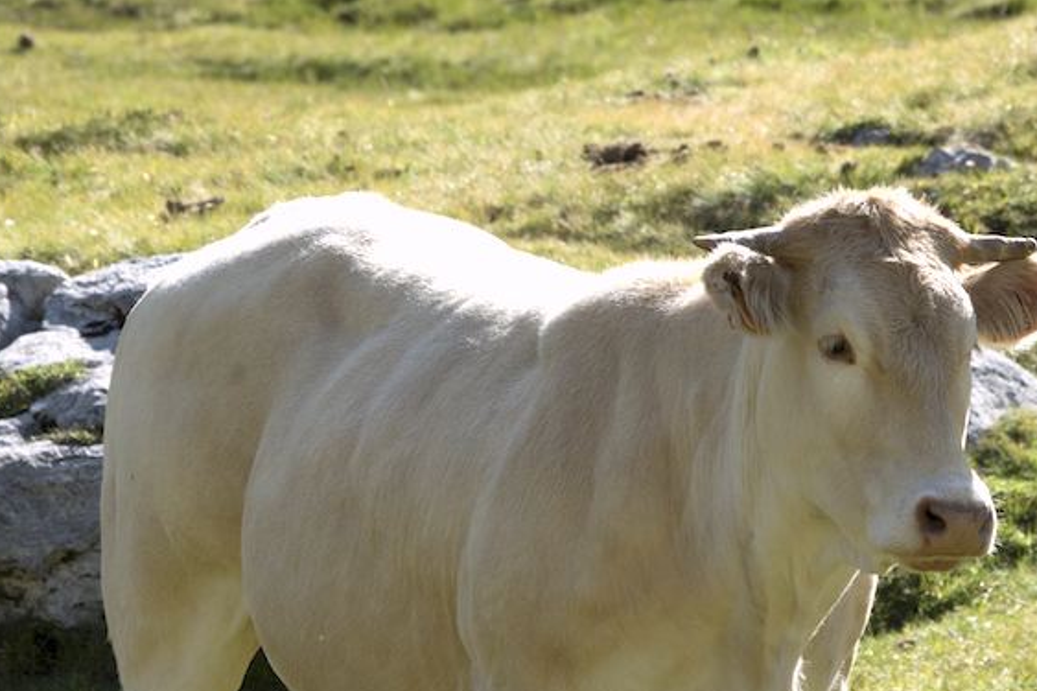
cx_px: 757
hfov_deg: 3.6
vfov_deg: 2.4
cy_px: 556
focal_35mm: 567
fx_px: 16327
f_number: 4
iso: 100
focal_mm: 97.49
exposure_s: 1/400
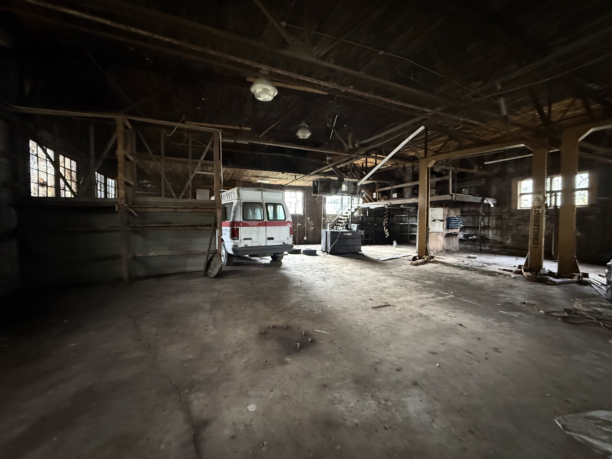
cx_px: 306
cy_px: 230
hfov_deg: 102.1
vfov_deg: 85.7
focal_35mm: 14
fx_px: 248
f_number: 2.2
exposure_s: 1/40
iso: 1250
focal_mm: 2.22
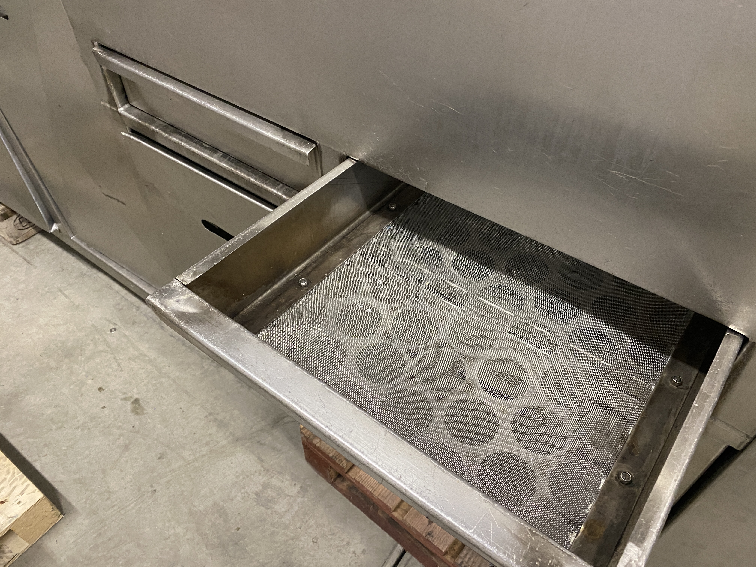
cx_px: 378
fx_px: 568
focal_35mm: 26
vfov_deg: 53.1
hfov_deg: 67.3
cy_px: 284
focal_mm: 4.25
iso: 400
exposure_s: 1/33
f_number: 1.8
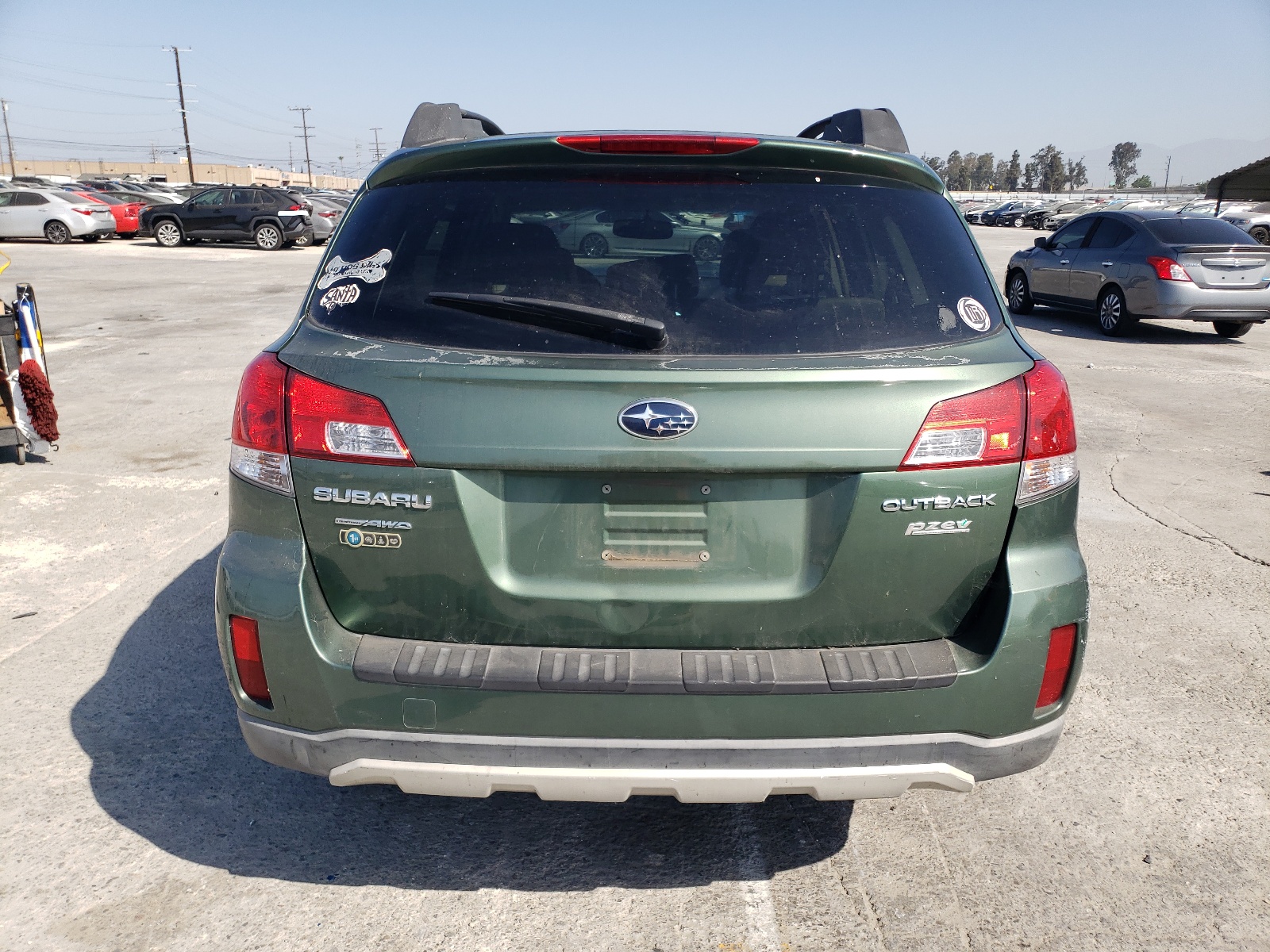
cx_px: 635
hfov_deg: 67.3
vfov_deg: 53.1
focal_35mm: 26
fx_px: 954
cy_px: 476
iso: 50
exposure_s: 1/2000
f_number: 1.5
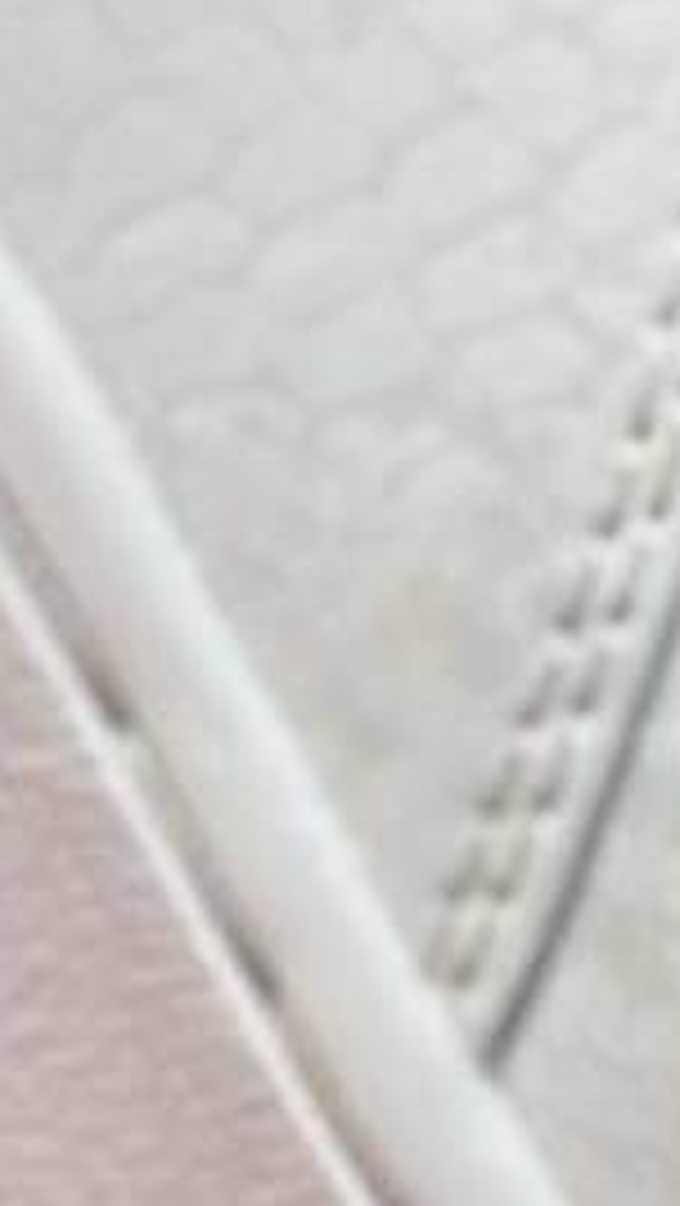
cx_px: 1392
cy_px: 1575
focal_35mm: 400
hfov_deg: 3.0
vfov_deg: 5.4
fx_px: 12806
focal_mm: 6.86
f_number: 1.78
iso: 80
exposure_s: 1/2114
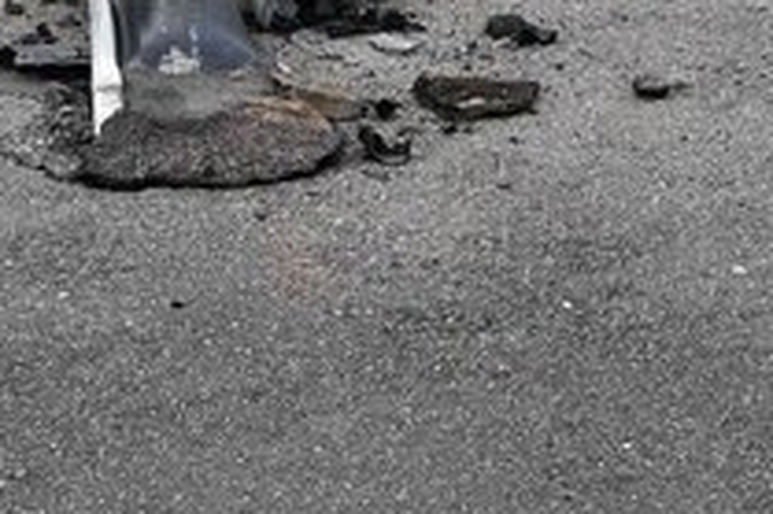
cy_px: -270
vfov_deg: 7.6
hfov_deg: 11.6
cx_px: 337
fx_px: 3819
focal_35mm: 178
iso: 200
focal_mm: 21
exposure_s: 1/250
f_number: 7.1
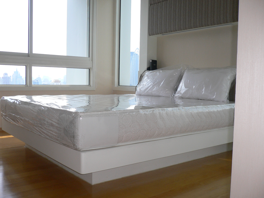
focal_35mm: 35
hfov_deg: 52.6
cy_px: 99
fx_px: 267
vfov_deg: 40.7
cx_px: 132
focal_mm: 5.8
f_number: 2.8
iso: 100
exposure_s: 1/400
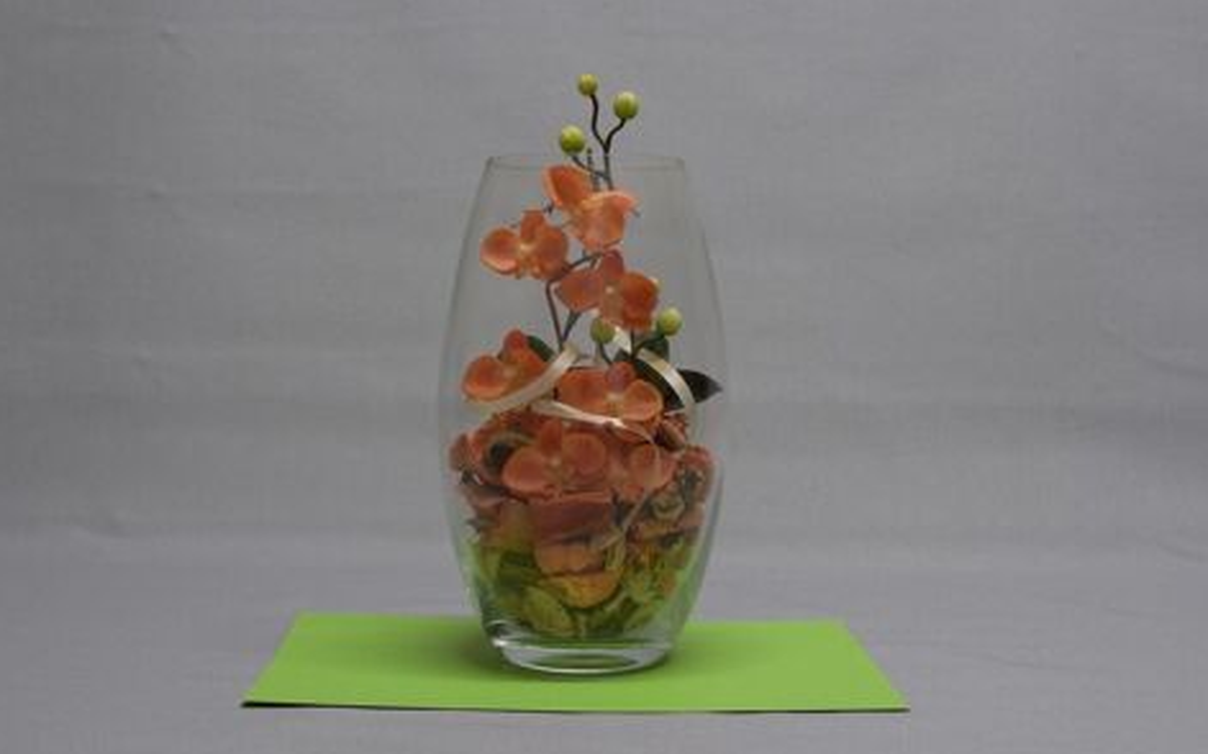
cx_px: 603
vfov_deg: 24.0
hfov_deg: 37.5
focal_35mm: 54
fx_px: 1777
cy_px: 362
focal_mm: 35
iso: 500
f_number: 9
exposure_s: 1/4
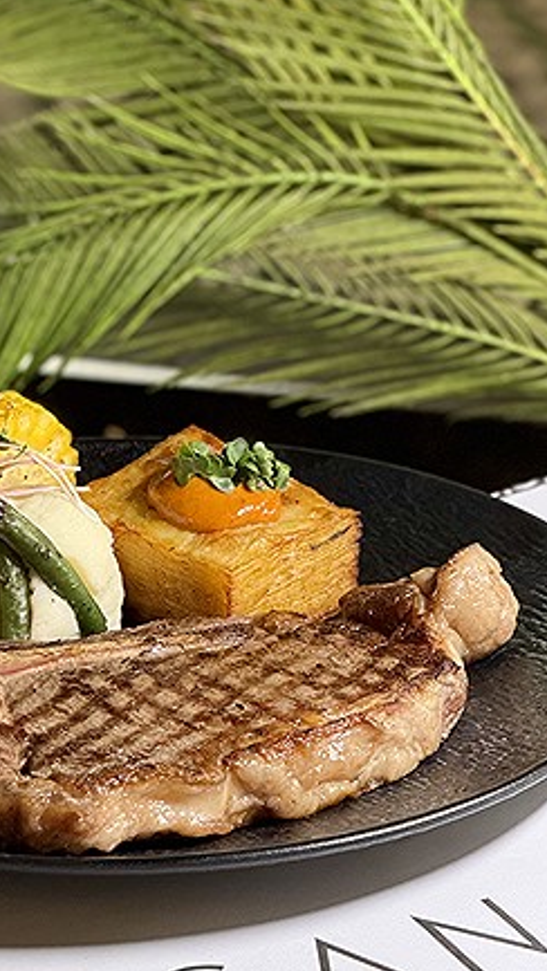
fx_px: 4661
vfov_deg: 11.9
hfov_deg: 6.7
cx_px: 126
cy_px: 540
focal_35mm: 181
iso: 320
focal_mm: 15.66
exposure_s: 1/50
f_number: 2.8
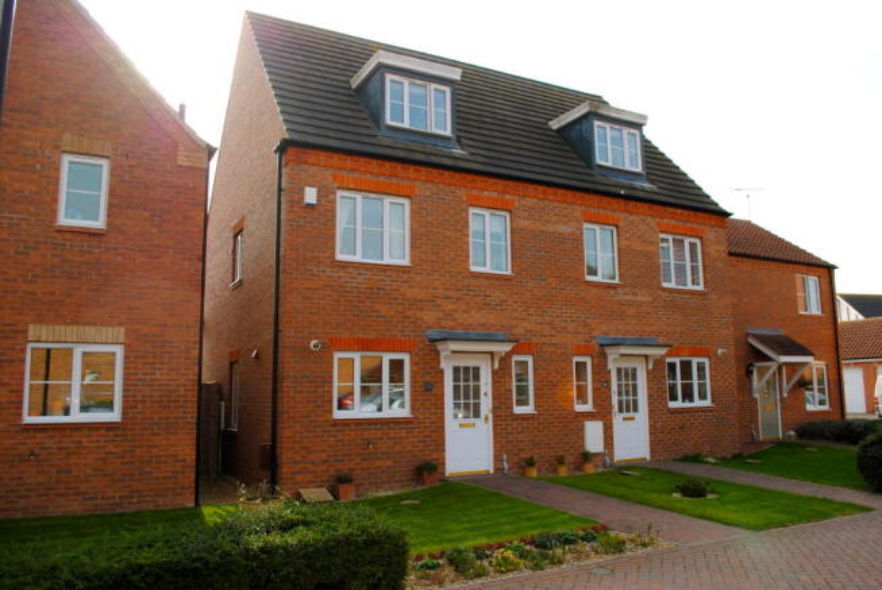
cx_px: 441
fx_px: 662
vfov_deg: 48.0
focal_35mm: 27
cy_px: 295
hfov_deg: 67.3
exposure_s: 1/200
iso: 100
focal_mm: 18
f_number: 6.3
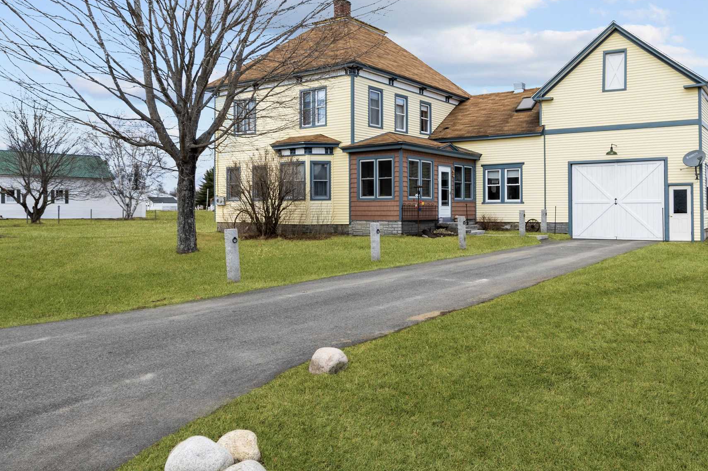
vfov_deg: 47.8
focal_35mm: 27
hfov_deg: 66.2
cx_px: 451
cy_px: 206
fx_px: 531
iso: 100
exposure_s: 1/50
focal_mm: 10
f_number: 11
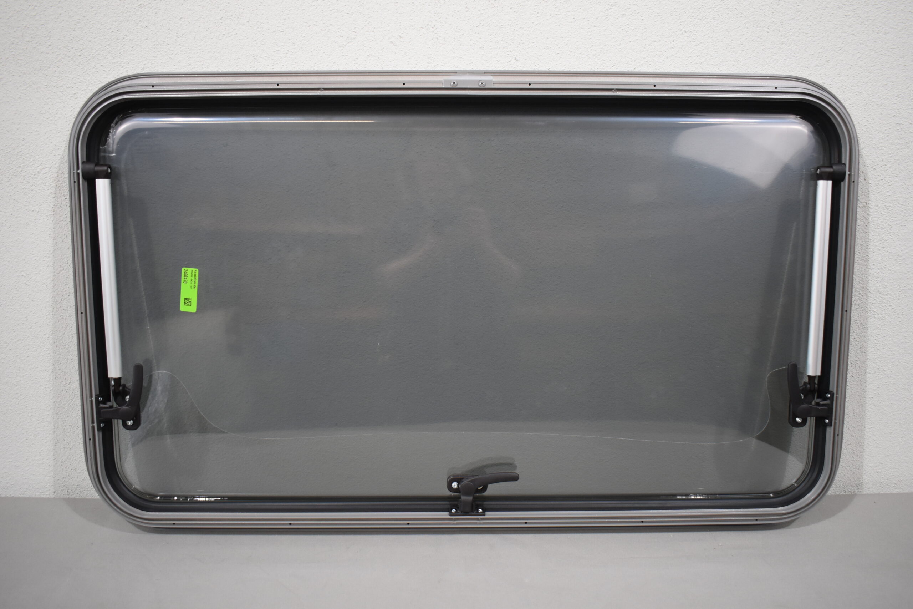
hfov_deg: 59.5
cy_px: 304
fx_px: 799
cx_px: 456
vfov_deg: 41.7
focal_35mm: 32
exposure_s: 1/200
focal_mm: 21
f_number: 3.8
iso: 800
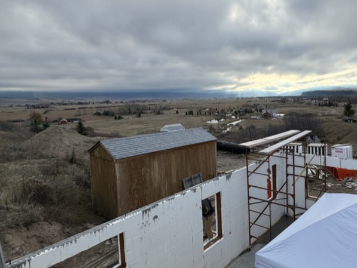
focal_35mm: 24
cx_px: 273
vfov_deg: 56.7
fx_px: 248
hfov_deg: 66.5
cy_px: 115
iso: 50
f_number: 2.2
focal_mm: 2.22
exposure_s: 1/932
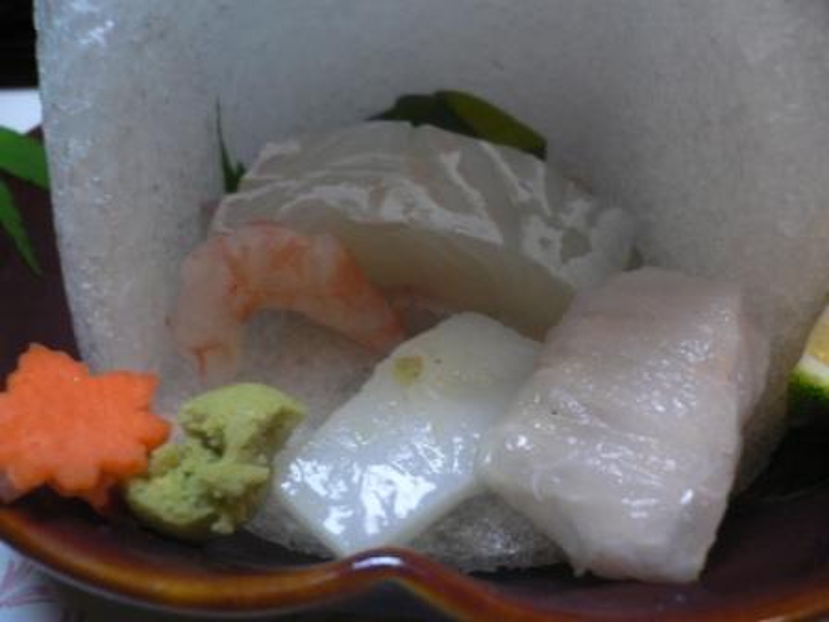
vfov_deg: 40.7
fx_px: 838
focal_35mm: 35
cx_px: 414
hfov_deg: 52.6
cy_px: 311
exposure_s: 1/8
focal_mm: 5.8
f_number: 2.8
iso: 200
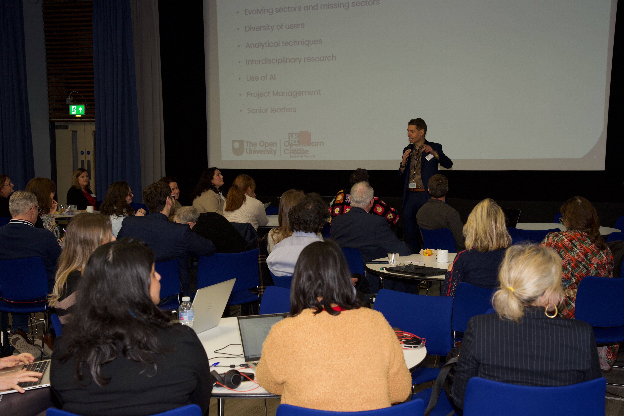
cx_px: 312
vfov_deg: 26.0
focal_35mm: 52
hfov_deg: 38.2
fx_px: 902
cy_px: 208
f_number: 6.3
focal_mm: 52
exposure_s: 1/60
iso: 1000
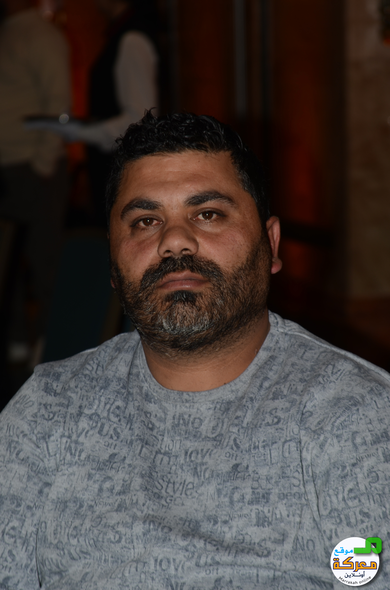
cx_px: 195
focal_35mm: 138
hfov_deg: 9.9
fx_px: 2252
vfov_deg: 14.9
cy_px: 295
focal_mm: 92
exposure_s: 1/250
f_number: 4.5
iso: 125
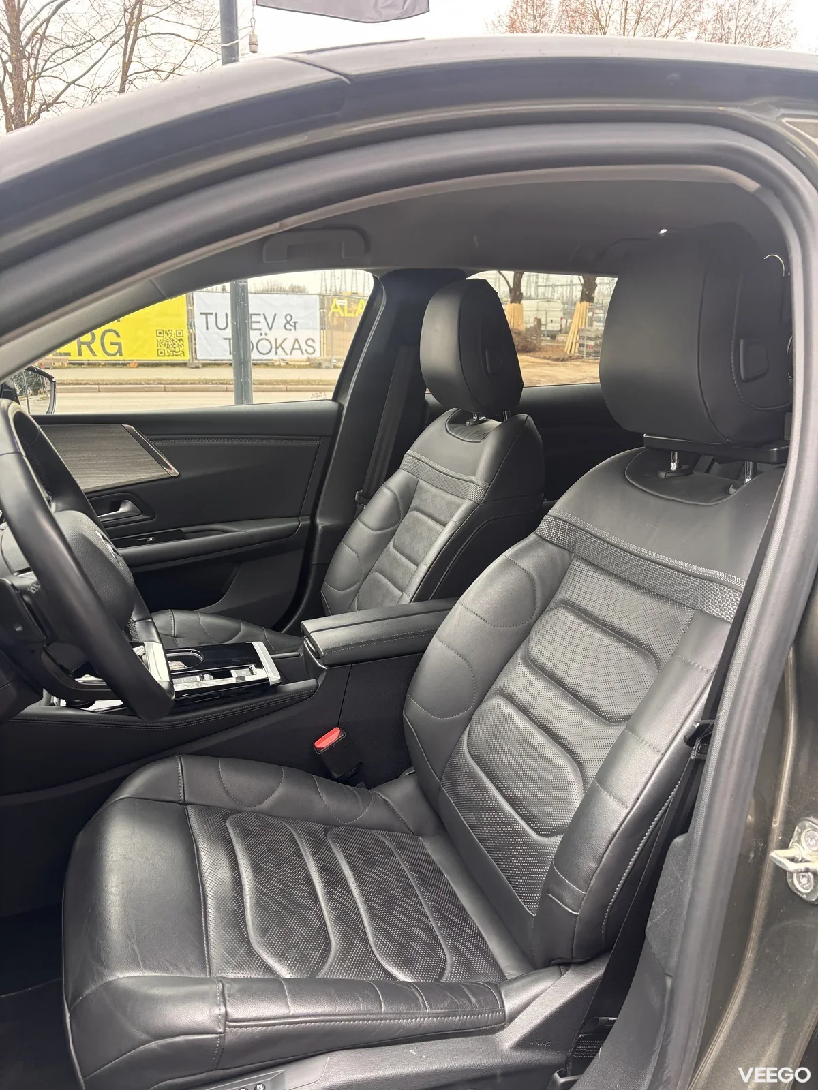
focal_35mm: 26
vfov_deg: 67.3
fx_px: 819
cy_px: 545
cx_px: 409
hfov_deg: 53.1
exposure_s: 1/121
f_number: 1.6
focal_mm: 5.96
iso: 125
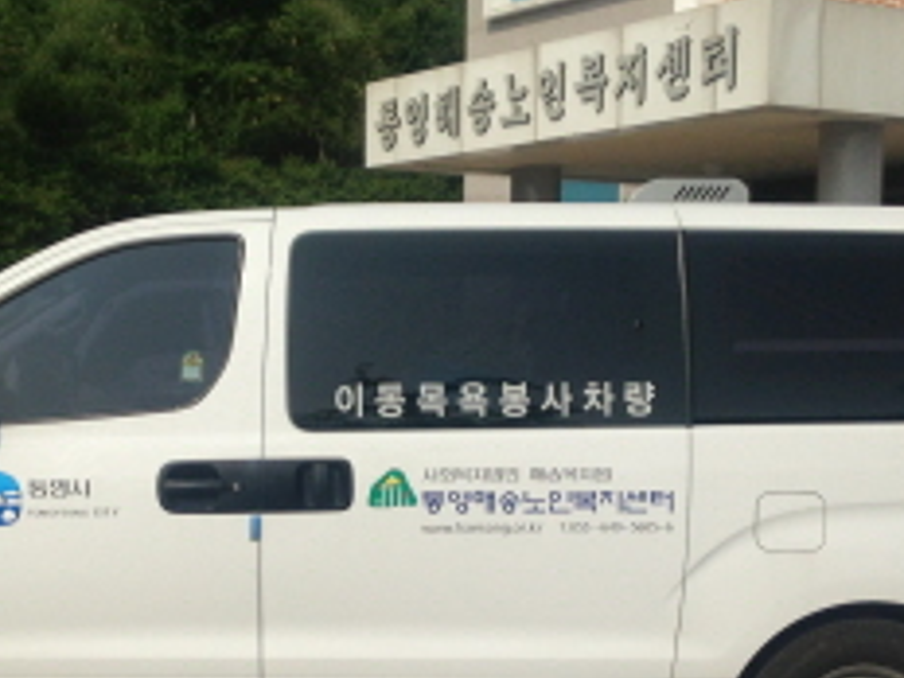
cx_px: 347
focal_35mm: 71
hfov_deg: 27.3
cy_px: 489
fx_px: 1854
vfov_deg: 20.6
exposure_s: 1/3390
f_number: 2.4
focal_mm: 4.13
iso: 50
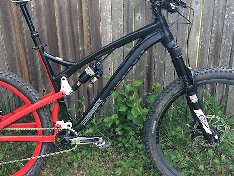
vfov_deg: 30.3
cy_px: 98
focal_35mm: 48
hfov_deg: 39.5
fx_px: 325
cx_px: 97
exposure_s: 1/160
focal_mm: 4.15
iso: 32
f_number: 2.2
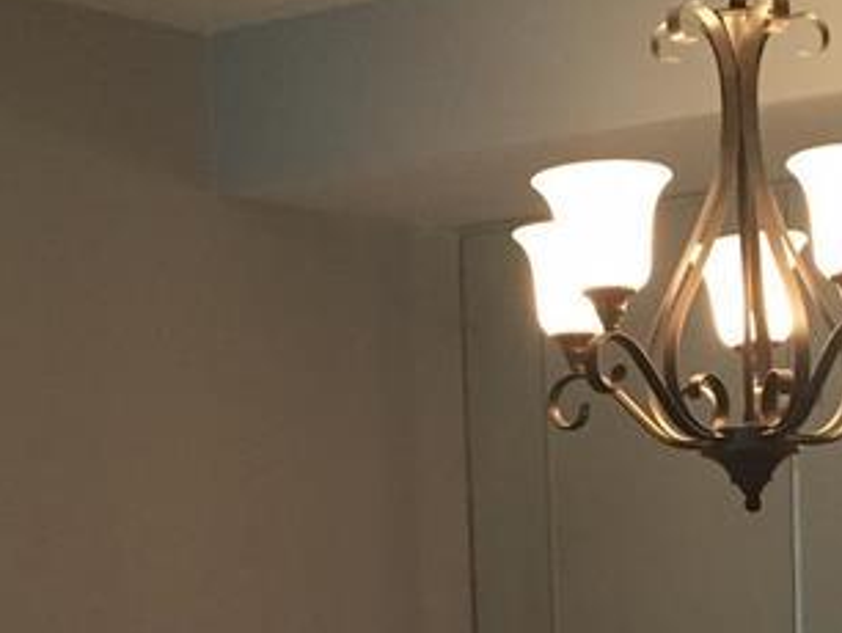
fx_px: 2361
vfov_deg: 14.4
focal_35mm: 97
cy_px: 900
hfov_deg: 20.1
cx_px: 636
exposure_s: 1/30
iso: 160
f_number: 2.2
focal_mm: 4.15
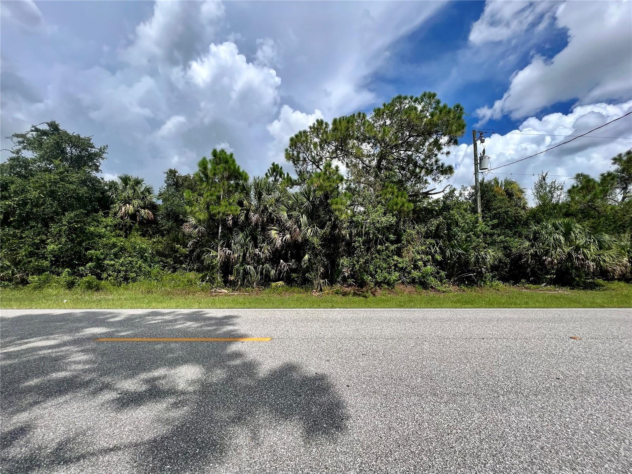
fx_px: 237
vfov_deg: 89.9
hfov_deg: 106.2
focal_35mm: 13
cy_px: 237
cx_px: 316
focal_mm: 1.57
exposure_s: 1/1946
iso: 32
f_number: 1.8
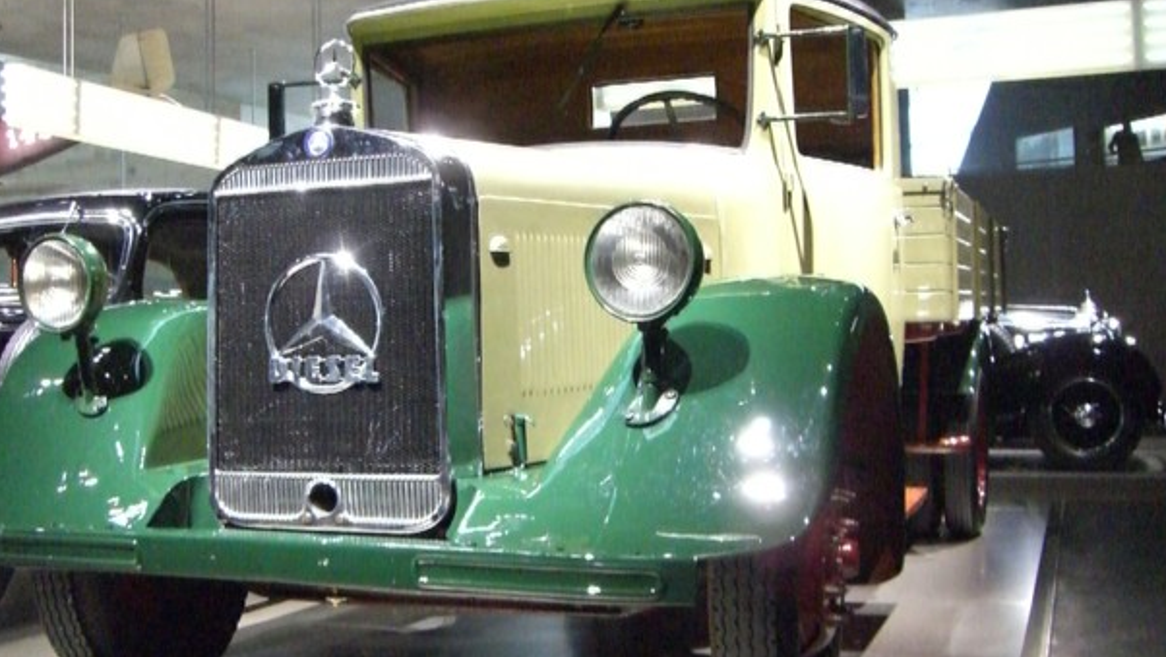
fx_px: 1361
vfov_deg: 27.1
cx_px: 550
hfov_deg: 46.4
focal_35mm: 44
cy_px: 382
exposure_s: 1/60
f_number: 2.7
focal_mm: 6.2
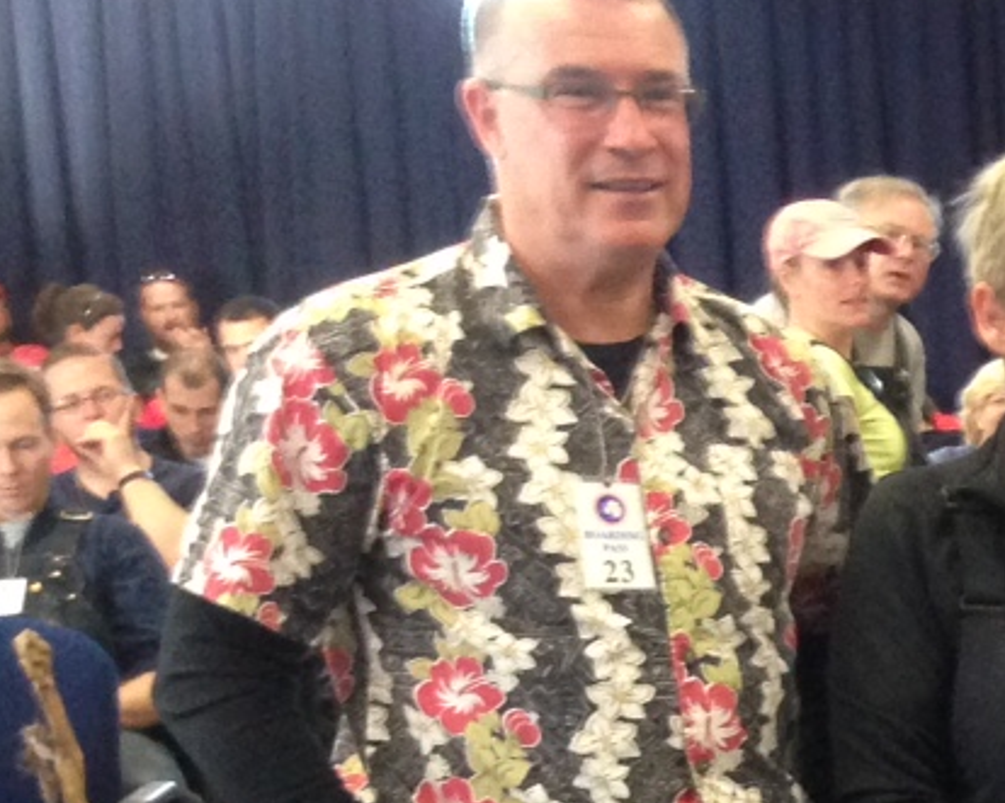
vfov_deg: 11.5
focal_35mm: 127
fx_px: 3777
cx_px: 1772
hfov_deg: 13.7
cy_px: 1312
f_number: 2.4
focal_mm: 4.12
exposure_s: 1/20
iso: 250
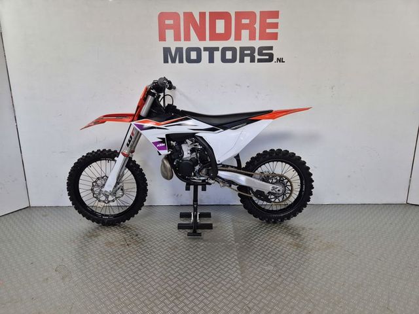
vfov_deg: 58.9
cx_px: 210
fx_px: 278
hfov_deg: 73.9
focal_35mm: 23
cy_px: 157
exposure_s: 1/100
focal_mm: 5.4
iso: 200
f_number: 1.8
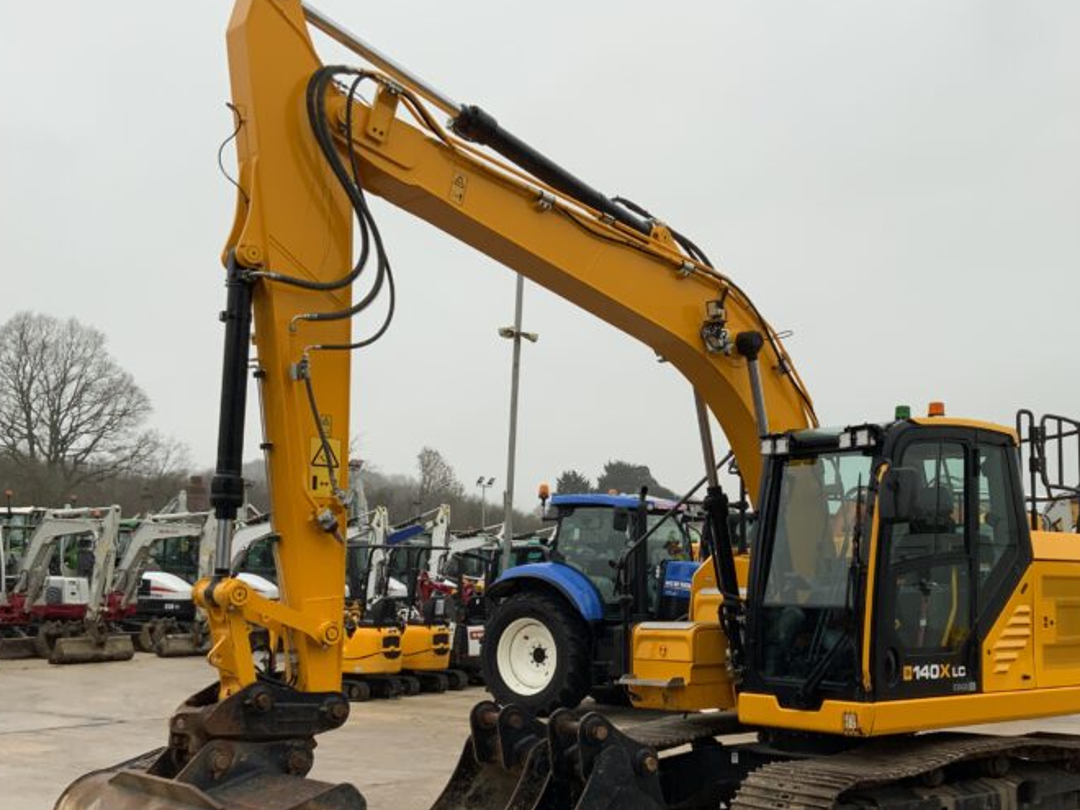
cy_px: 489
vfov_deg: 32.1
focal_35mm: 45
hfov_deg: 41.7
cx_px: 686
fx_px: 1404
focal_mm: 3
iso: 16
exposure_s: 1/144
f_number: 1.8
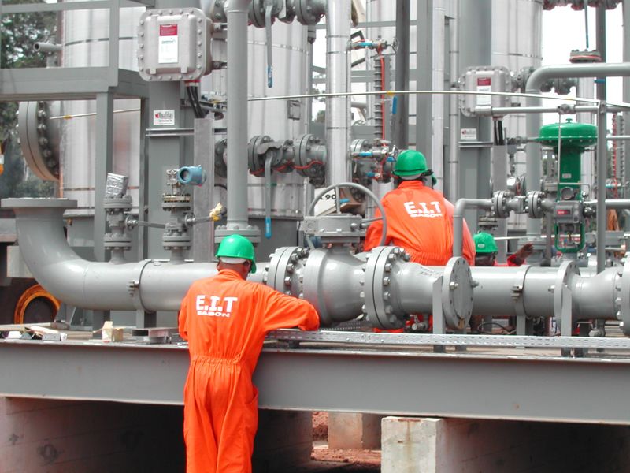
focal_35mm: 114
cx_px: 315
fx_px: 2075
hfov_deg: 17.3
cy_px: 236
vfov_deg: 13.0
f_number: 4.9
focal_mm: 24
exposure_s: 1/315
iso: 100
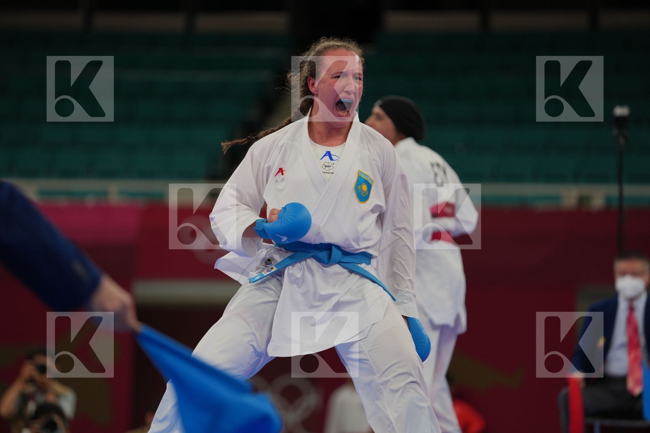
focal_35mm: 200
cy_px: 216
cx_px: 325
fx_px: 3611
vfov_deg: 6.9
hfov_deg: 10.3
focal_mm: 200
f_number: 2.8
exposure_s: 1/1000
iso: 400
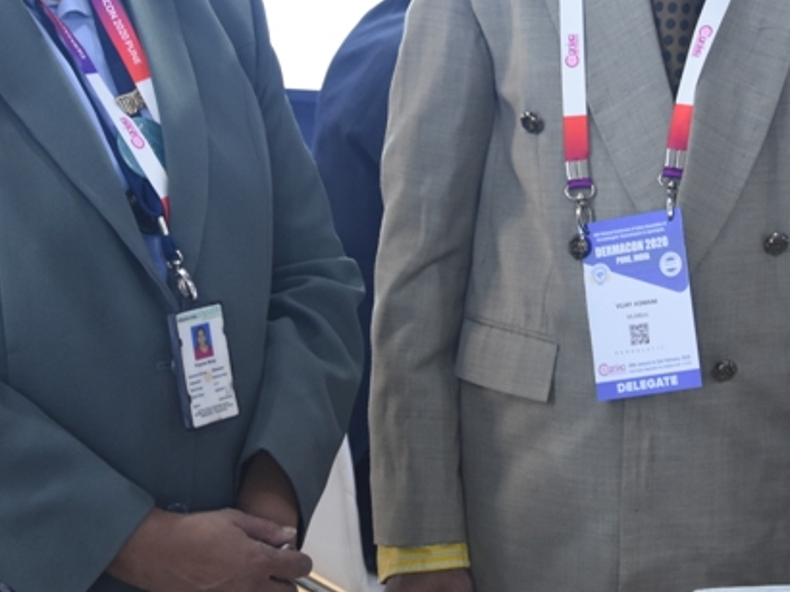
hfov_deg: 15.5
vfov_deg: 11.6
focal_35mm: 126
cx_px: 601
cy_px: 3
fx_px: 2878
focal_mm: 35
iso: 800
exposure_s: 1/80
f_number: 4.5
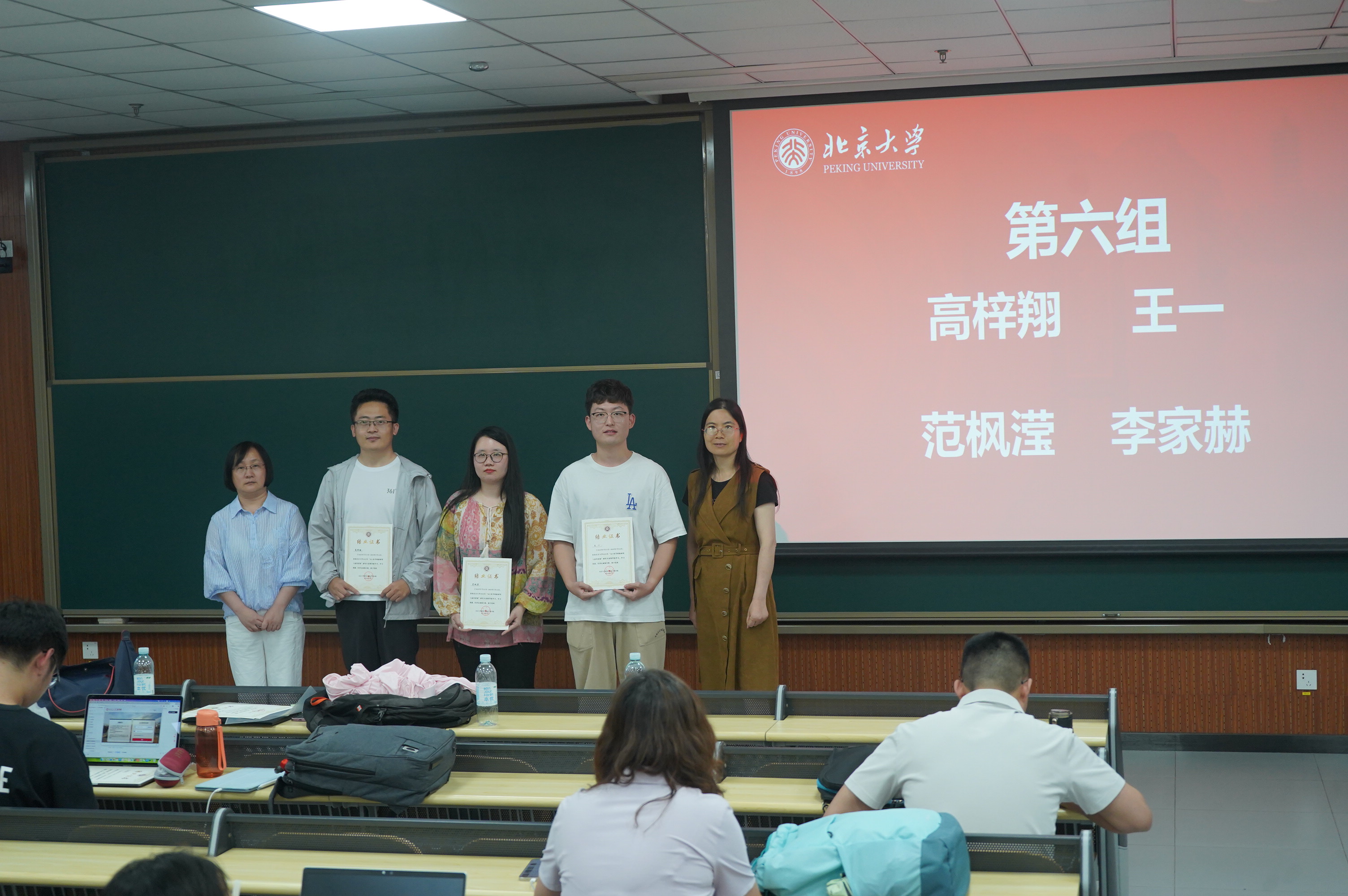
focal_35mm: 52
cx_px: 674
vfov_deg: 25.9
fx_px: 1945
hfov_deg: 38.2
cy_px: 448
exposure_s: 1/160
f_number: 5
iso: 2000
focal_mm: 52
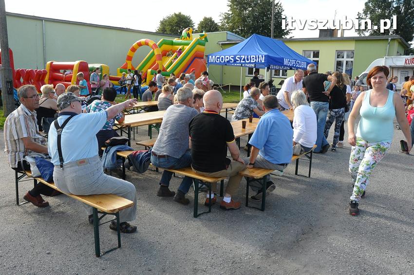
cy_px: 138
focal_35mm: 27
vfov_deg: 47.8
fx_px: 310
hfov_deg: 67.4
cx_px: 207
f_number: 10
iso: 800
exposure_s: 1/400
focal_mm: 18
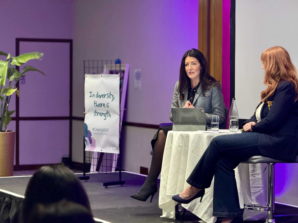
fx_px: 1033
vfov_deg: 12.3
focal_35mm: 120
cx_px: 149
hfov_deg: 16.4
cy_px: 112
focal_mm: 15.66
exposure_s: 1/33
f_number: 2.8
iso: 640
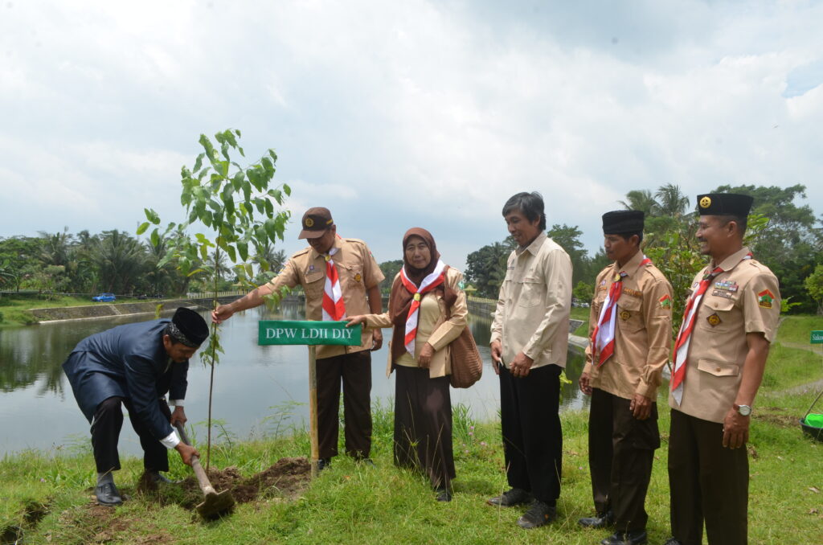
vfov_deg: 47.7
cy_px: 272
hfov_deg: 67.5
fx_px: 616
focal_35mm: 27
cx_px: 412
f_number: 13
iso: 250
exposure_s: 1/160
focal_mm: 18
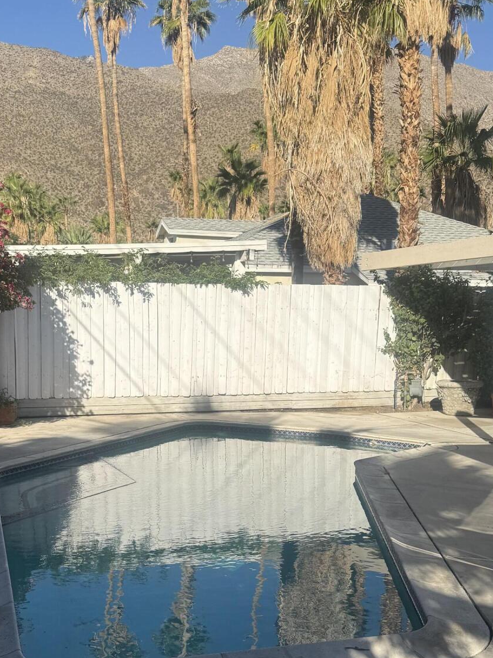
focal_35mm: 43
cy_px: 442
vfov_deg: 43.2
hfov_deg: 33.5
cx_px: 191
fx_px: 817
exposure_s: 1/4975
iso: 80
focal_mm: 6.76
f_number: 1.78
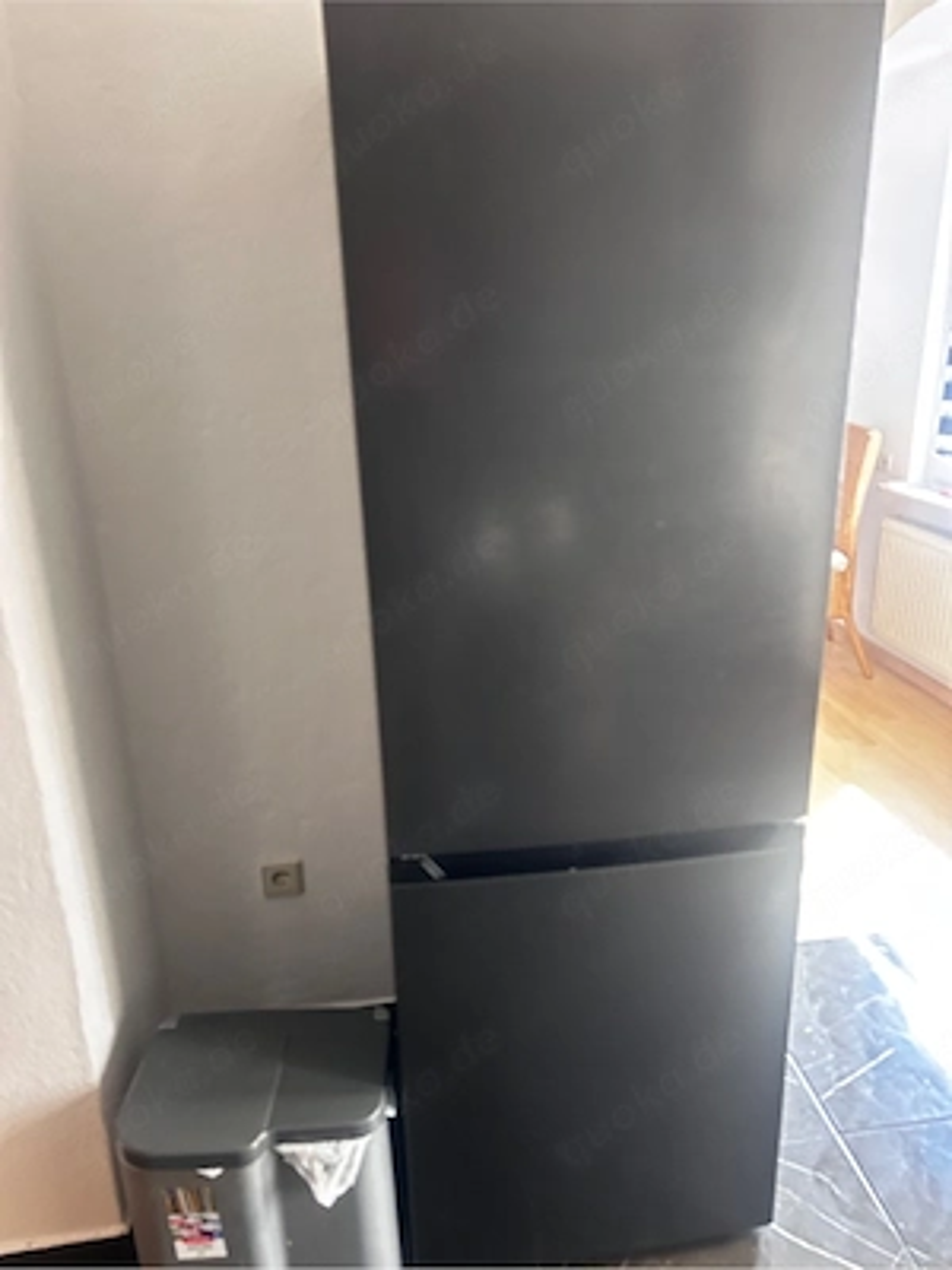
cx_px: 476
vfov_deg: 67.3
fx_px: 953
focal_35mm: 26
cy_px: 635
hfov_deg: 53.1
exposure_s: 1/37
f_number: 1.5
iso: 640
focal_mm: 5.7
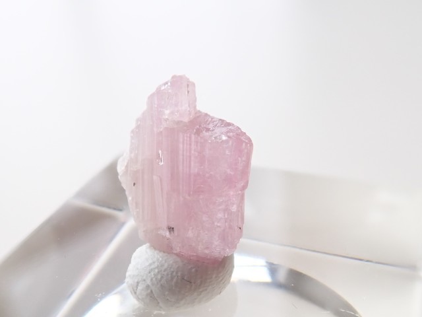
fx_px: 366
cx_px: 211
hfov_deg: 60.0
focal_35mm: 30
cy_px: 158
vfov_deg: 46.8
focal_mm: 5.5
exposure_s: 1/125
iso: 200
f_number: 3.2
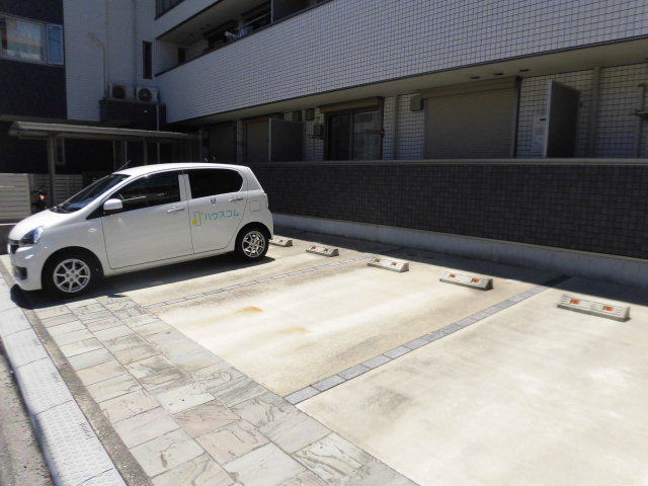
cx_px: 324
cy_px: 243
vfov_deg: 56.8
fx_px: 449
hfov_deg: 71.6
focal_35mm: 24
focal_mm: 4.3
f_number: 7.8
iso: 100
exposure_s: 1/250
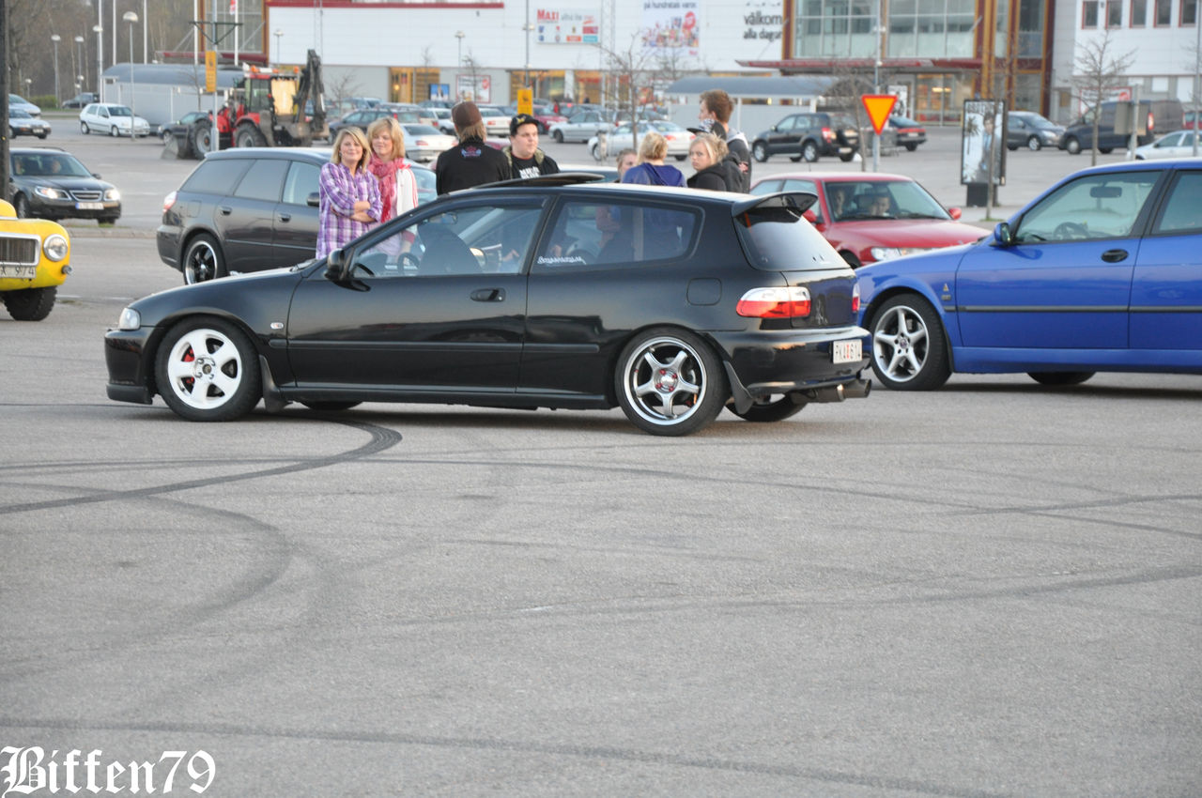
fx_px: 4002
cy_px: 399
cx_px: 601
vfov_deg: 11.4
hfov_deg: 17.1
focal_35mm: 120
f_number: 5.3
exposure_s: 1/60
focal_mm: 80
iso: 800
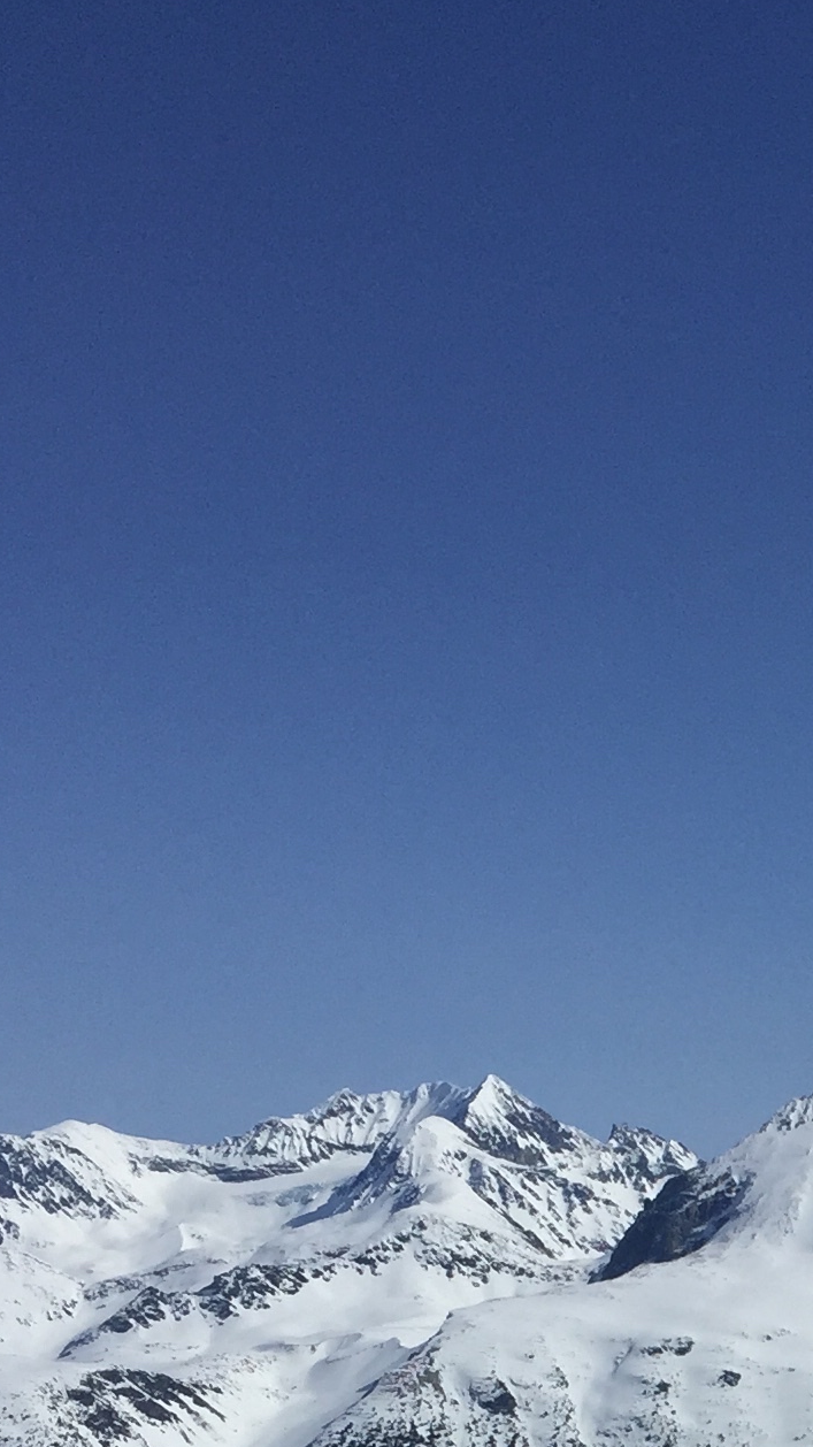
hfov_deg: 13.6
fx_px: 3145
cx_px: 1319
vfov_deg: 23.2
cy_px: 1830
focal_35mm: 82
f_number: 2.2
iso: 32
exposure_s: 1/7937
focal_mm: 4.15
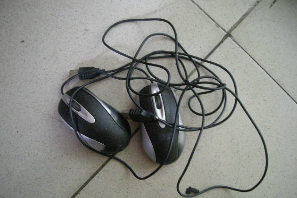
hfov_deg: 51.9
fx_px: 305
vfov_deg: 35.9
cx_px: 147
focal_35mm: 37
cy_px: 103
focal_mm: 5.7
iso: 590
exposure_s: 1/8
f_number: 2.8
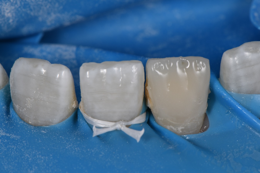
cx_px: 130
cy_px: 86
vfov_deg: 8.7
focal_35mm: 157
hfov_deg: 13.1
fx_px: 1133
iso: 200
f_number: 32
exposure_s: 1/160
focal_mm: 105
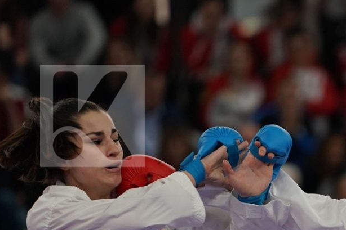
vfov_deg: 2.5
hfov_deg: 3.7
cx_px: 474
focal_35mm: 554
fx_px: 5323
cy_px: 315
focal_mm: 189
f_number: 2.8
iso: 1250
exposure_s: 1/1000
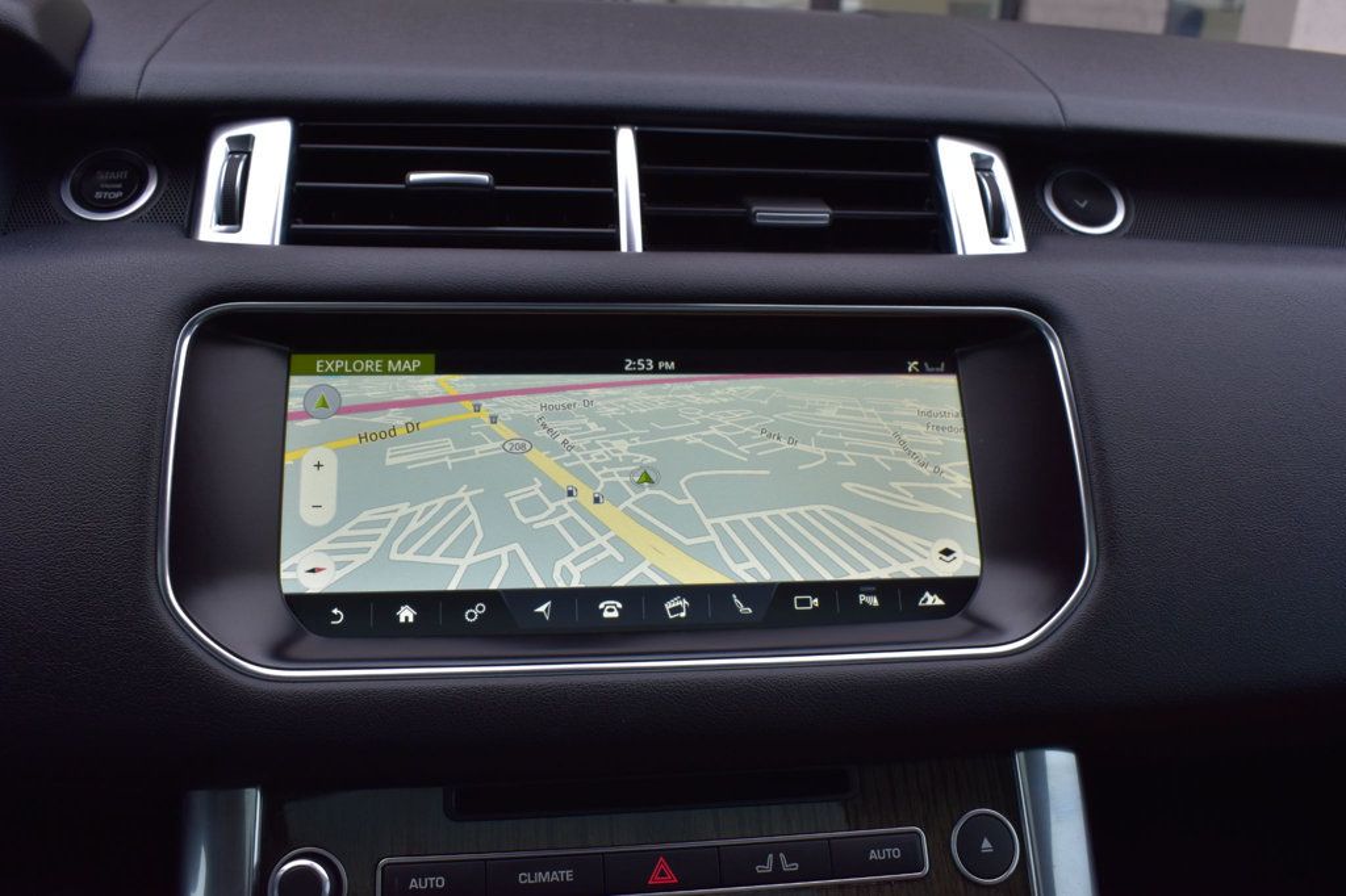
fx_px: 1121
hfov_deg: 61.9
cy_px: 448
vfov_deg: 43.6
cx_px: 673
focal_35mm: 30
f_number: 8
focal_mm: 20
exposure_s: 1/60
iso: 400
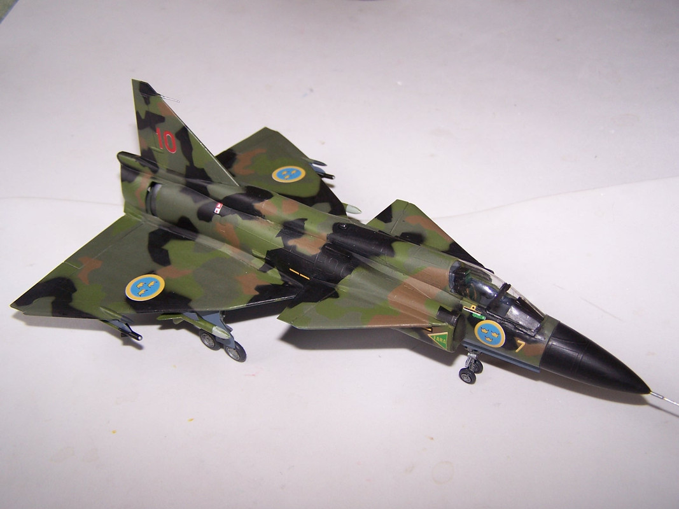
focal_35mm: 38
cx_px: 340
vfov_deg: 37.7
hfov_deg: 49.0
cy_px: 254
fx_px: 745
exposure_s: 1/90
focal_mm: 6.3
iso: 80
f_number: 2.8
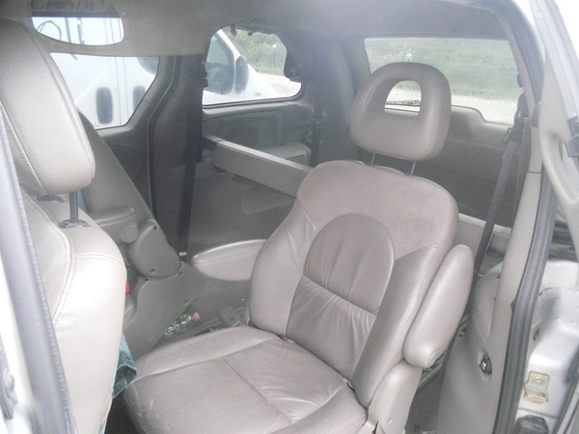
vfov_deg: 51.4
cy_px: 217
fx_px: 452
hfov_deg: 65.3
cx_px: 290
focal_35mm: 27
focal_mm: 4.9
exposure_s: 1/60
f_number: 3.2
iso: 400
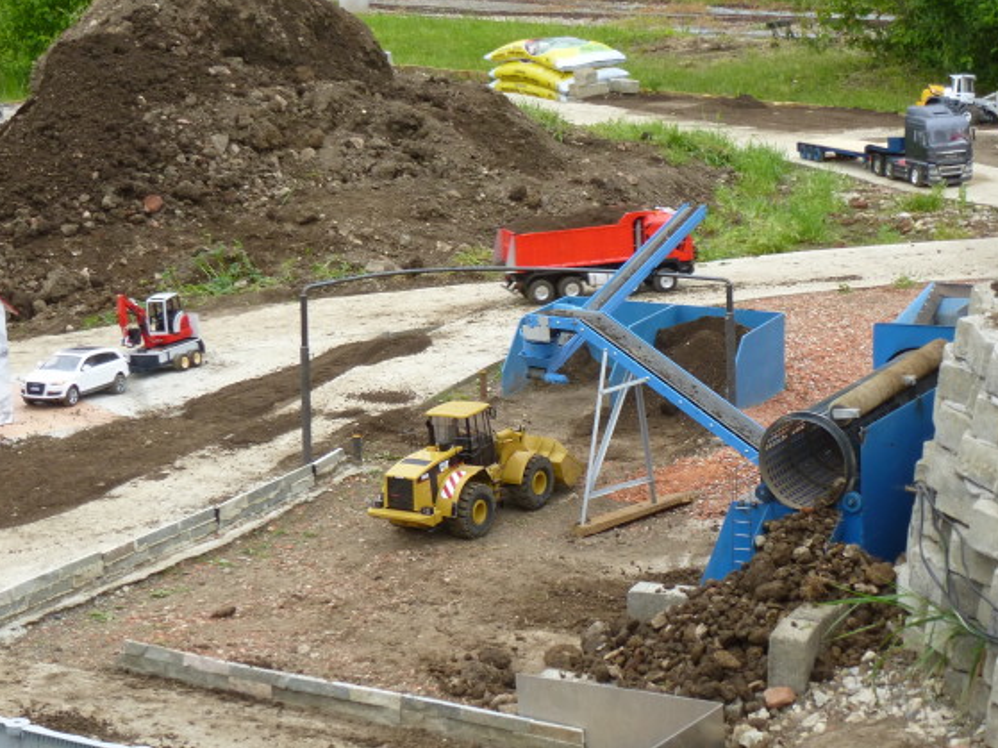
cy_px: 398
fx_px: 2681
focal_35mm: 93
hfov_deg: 21.1
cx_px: 591
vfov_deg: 15.9
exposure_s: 1/60
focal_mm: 11.7
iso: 160
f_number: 4.6
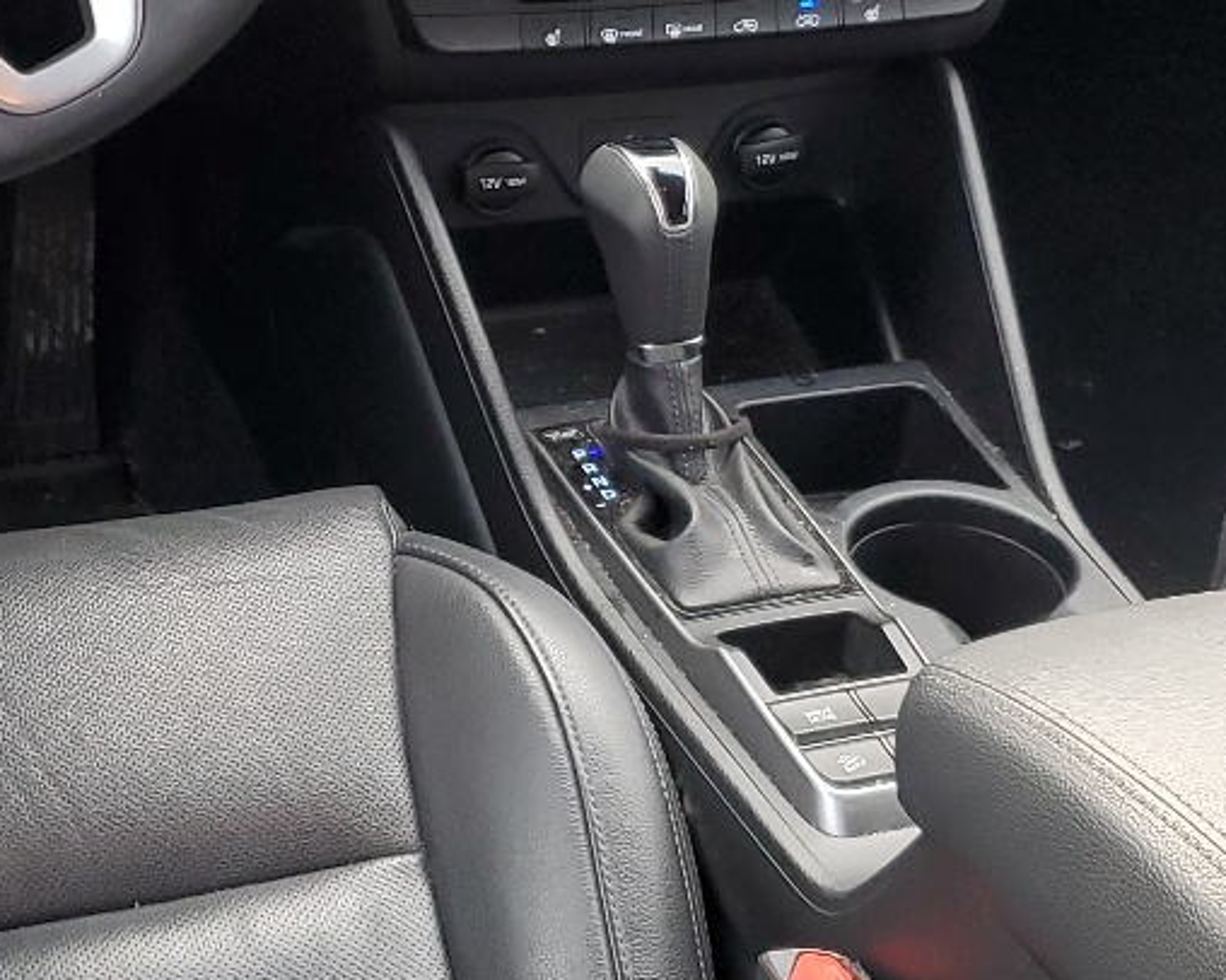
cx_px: 335
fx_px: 2902
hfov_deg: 23.7
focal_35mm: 80
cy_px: 251
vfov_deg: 19.0
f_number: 1.5
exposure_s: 1/120
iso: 64
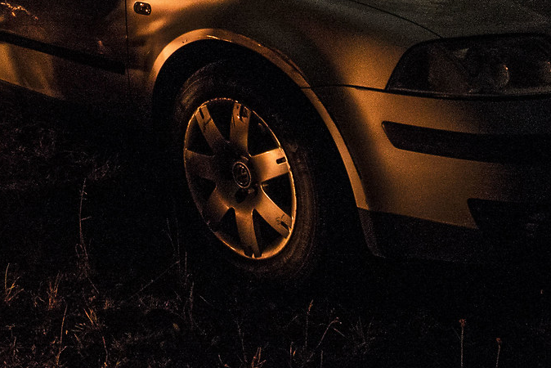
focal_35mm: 57
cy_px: -174
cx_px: 29
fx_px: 873
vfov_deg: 20.6
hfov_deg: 32.8
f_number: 7.1
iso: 1000
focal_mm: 16
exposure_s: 25
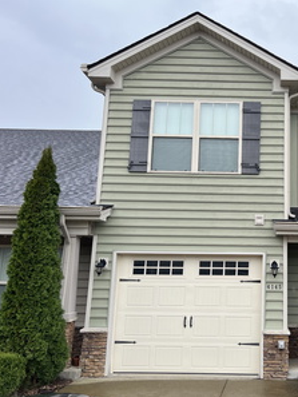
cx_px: 266
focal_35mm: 35
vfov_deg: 52.6
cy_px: 199
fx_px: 401
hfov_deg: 38.1
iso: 50
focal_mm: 5.7
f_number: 1.5
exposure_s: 1/1135
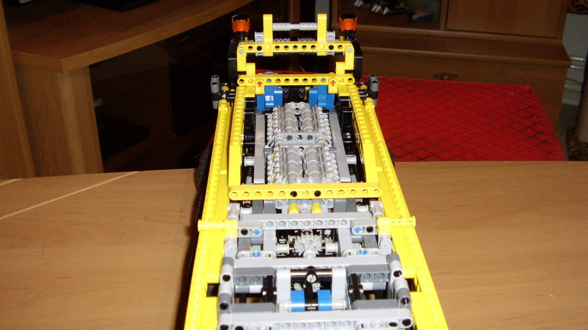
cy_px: 143
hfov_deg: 59.5
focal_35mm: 33
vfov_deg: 35.6
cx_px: 295
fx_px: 514
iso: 141
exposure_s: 1/30
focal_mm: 5.8
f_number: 2.9
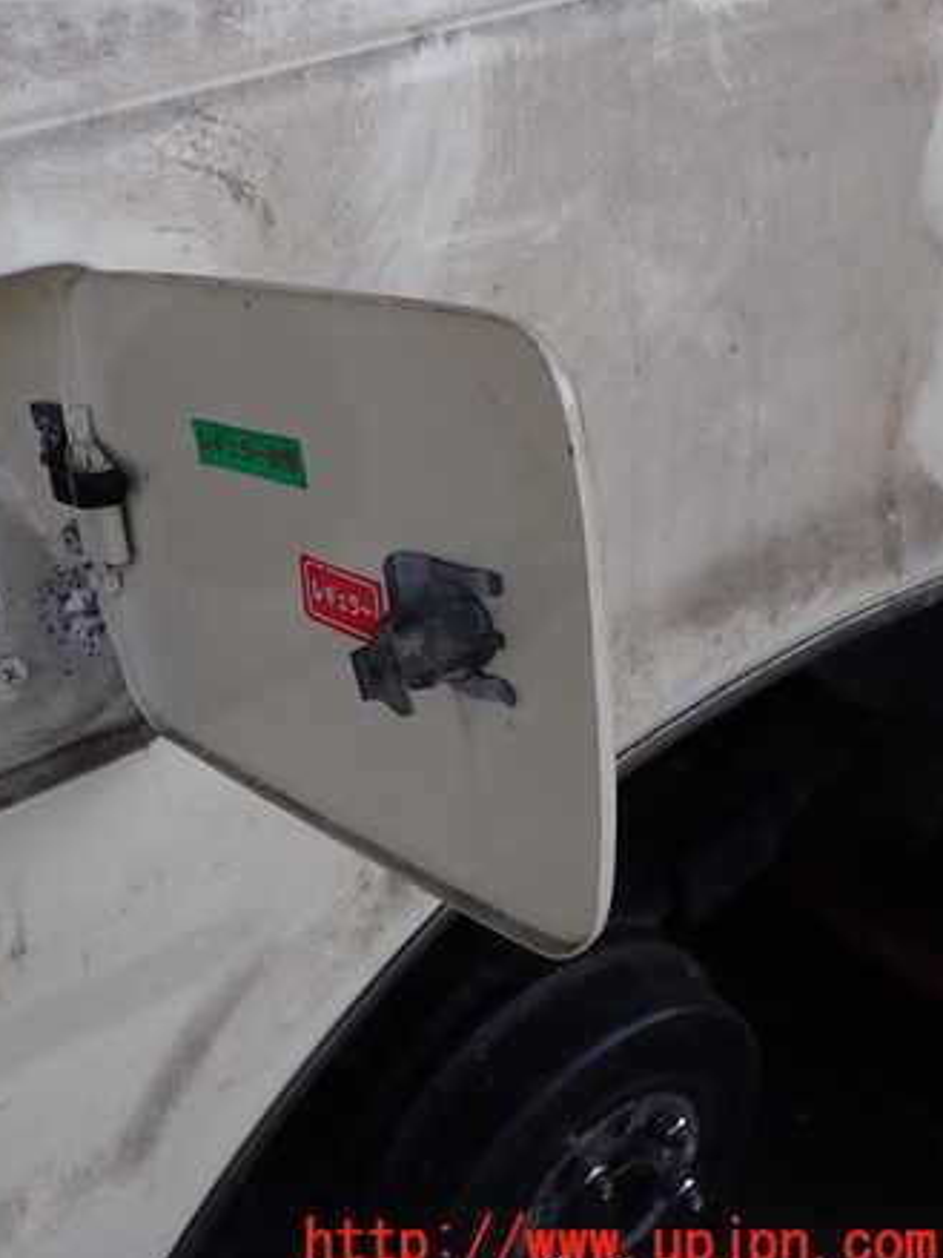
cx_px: 92
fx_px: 1490
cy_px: 636
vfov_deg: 45.8
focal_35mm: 41
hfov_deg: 33.3
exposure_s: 1/250
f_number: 3.2
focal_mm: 5.4
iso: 100
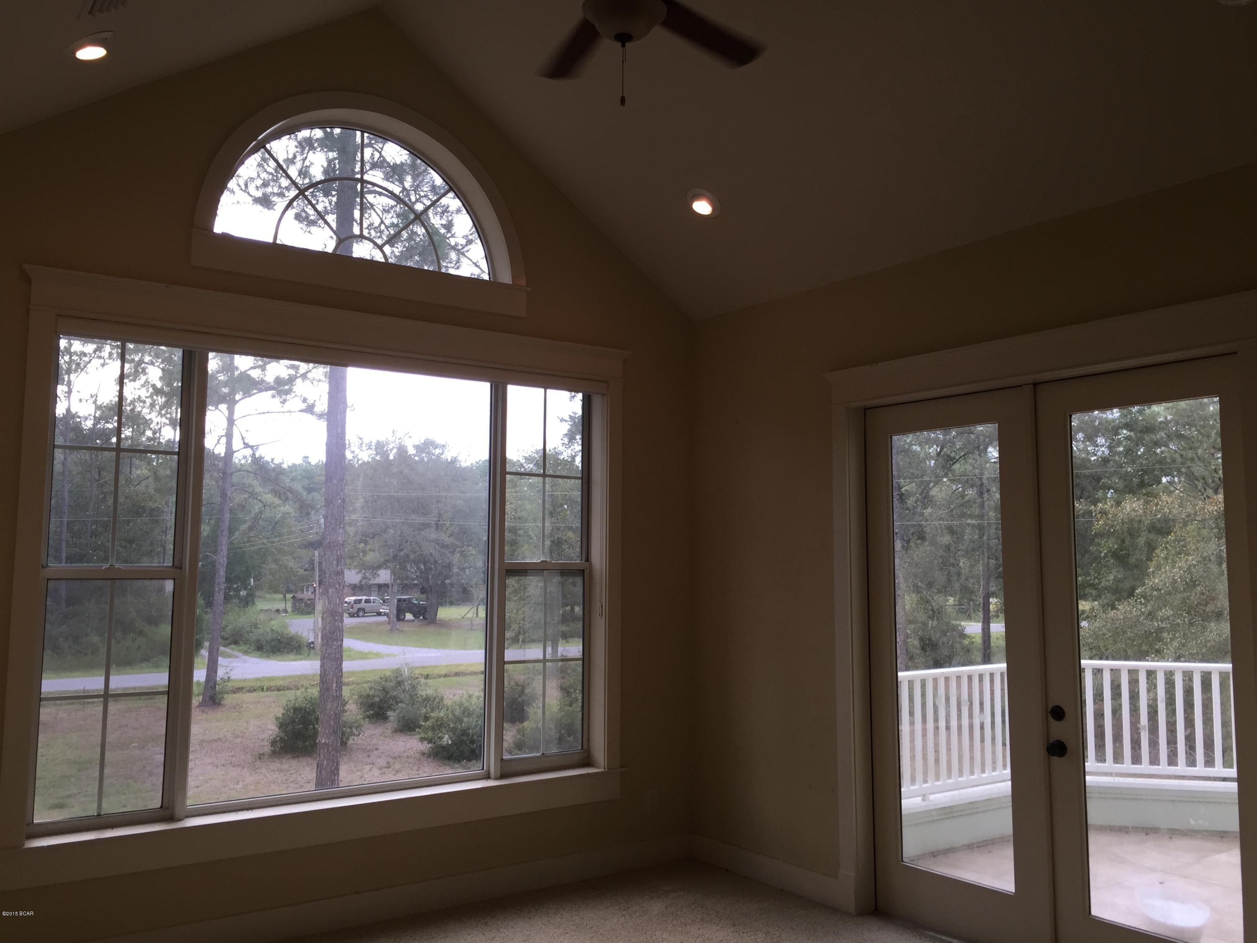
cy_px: 472
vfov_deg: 48.2
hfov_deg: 61.7
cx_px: 628
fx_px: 1053
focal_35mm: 29
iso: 32
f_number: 2.2
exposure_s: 1/120
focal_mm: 4.15
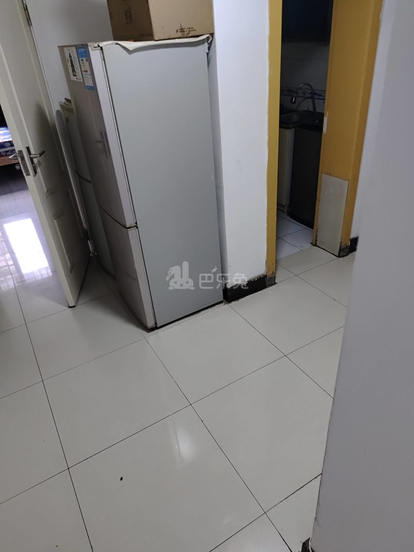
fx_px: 367
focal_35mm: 23
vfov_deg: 73.9
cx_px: 207
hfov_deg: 58.9
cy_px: 276
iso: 777
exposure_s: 1/50
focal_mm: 5.56
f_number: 1.88
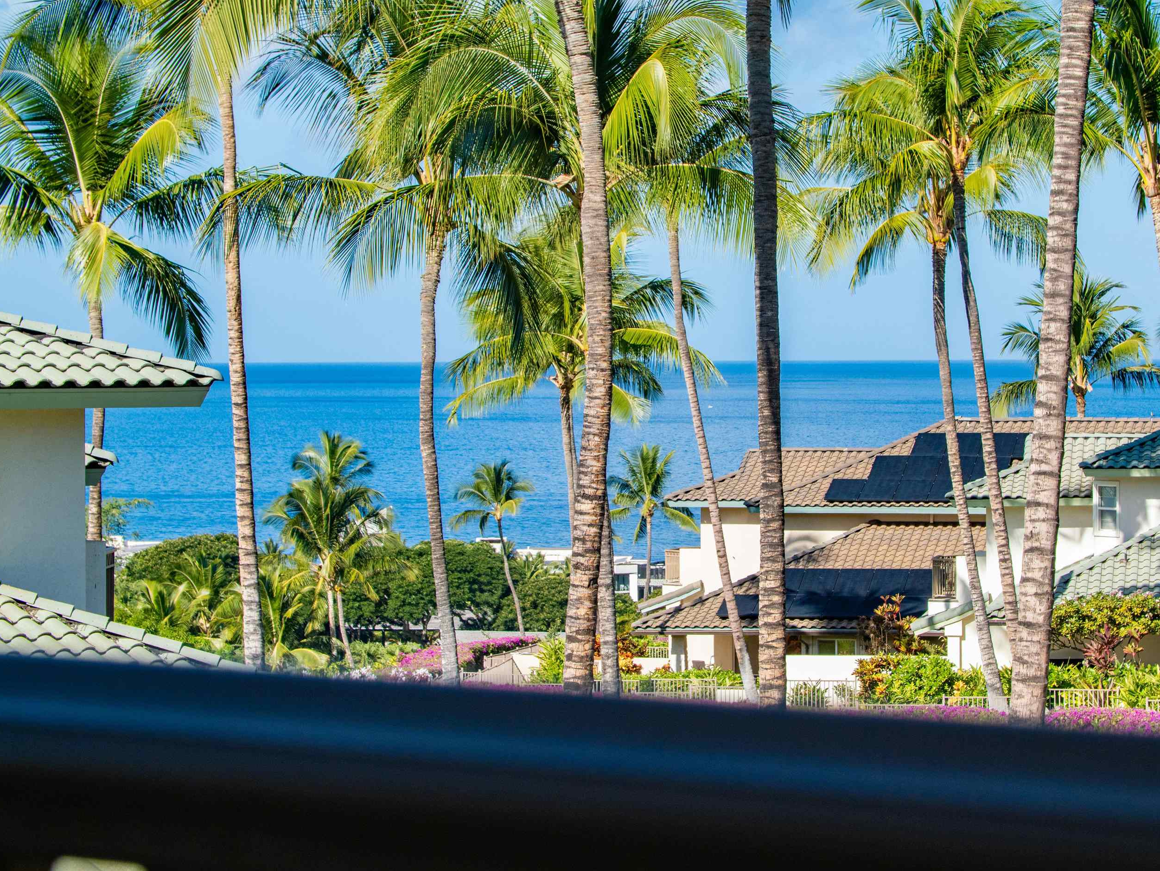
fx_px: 4358
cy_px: 423
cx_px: 685
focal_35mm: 130
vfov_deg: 11.4
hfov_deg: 15.2
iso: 400
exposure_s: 1/250
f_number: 8
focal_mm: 53
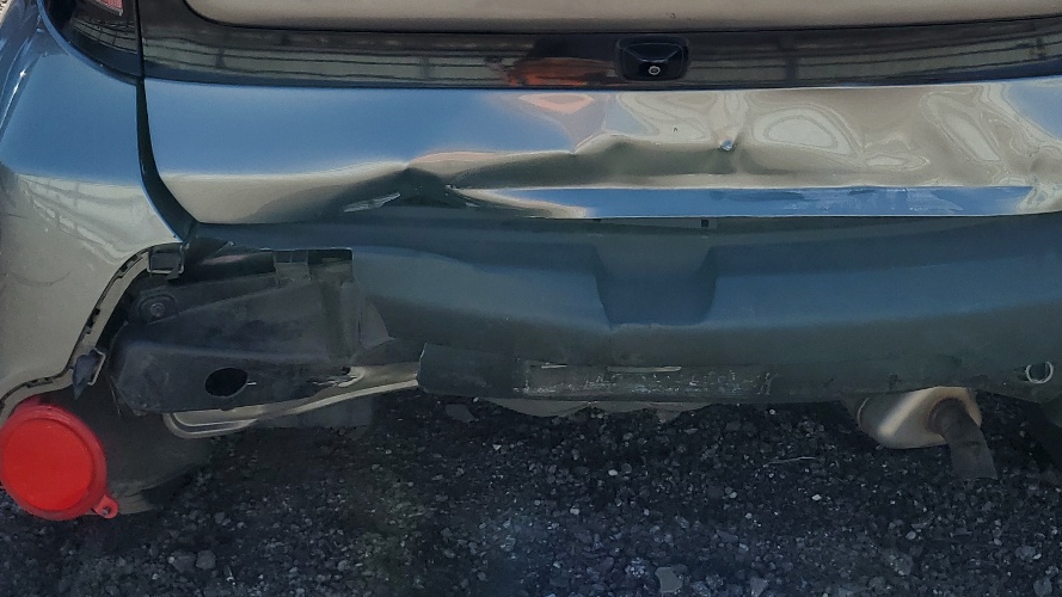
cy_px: -29
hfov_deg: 40.4
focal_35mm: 51
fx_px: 1436
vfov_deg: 22.4
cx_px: 645
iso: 50
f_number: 1.5
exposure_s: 1/2000
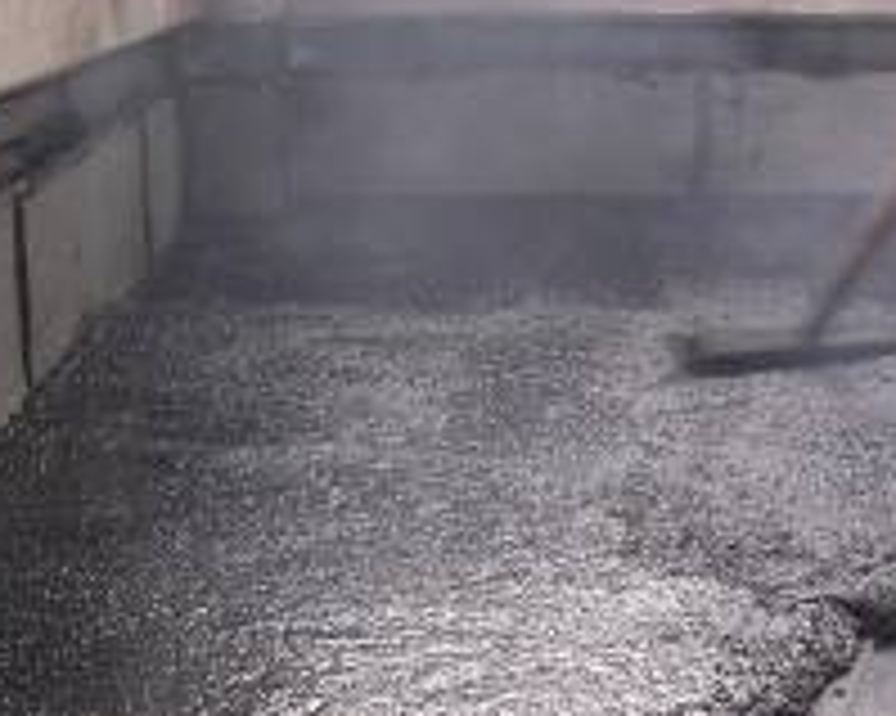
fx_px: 1882
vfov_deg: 21.1
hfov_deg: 26.8
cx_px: 432
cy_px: 633
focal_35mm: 71
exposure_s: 1/30
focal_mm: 5.8
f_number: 2.8
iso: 100
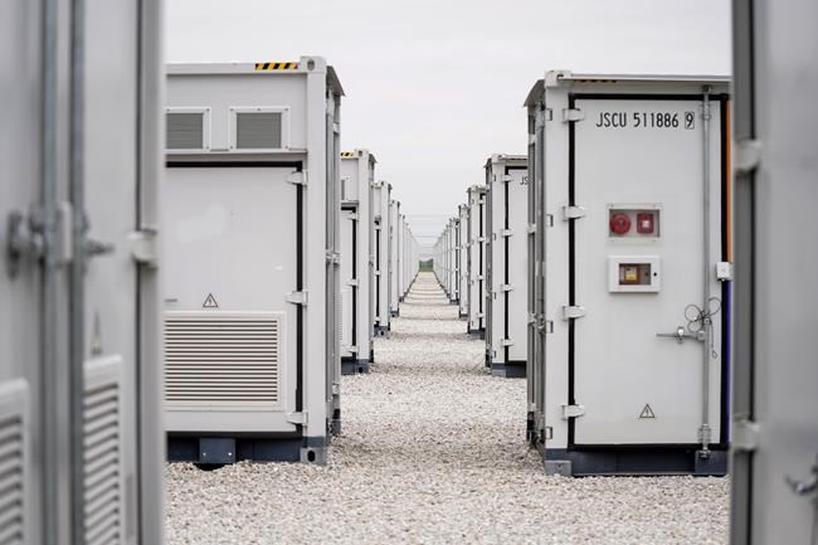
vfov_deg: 19.4
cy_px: 272
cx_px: 409
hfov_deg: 28.9
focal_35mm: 70
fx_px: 1590
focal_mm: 70
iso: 200
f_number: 2.8
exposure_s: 1/2000
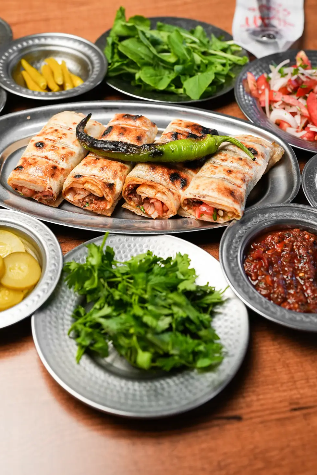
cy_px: 193
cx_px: 125
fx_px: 567
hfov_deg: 31.1
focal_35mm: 43
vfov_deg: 45.2
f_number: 4
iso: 500
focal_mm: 35
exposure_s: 1/160
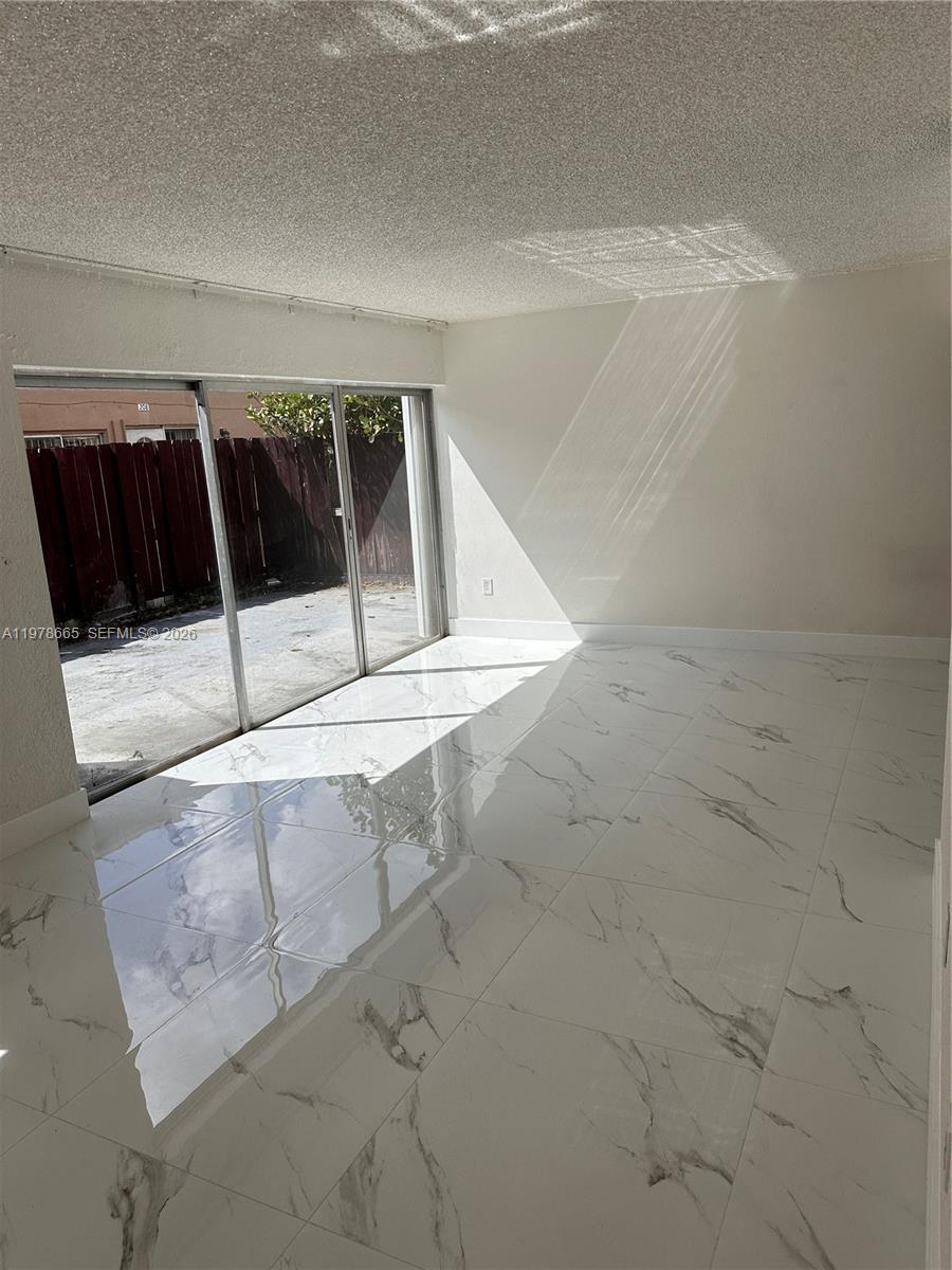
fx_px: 880
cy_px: 635
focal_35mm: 24
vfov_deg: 71.6
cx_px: 476
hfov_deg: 56.8
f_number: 1.78
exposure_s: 1/5000
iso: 80
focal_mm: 6.86
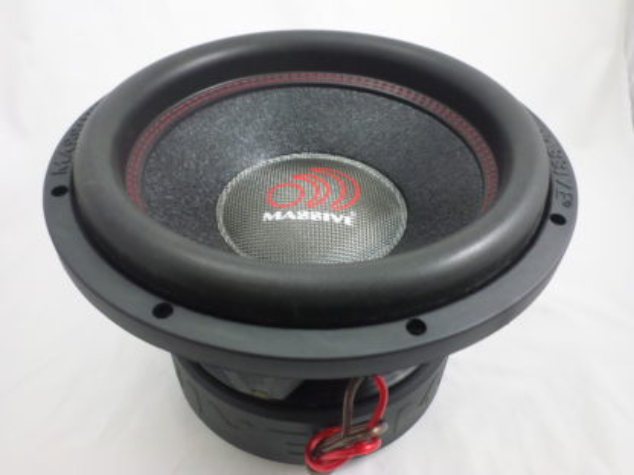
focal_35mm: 30
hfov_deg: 60.0
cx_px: 317
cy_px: 238
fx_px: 549
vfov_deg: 46.8
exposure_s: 1/30
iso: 320
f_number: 2.7
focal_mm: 5.5
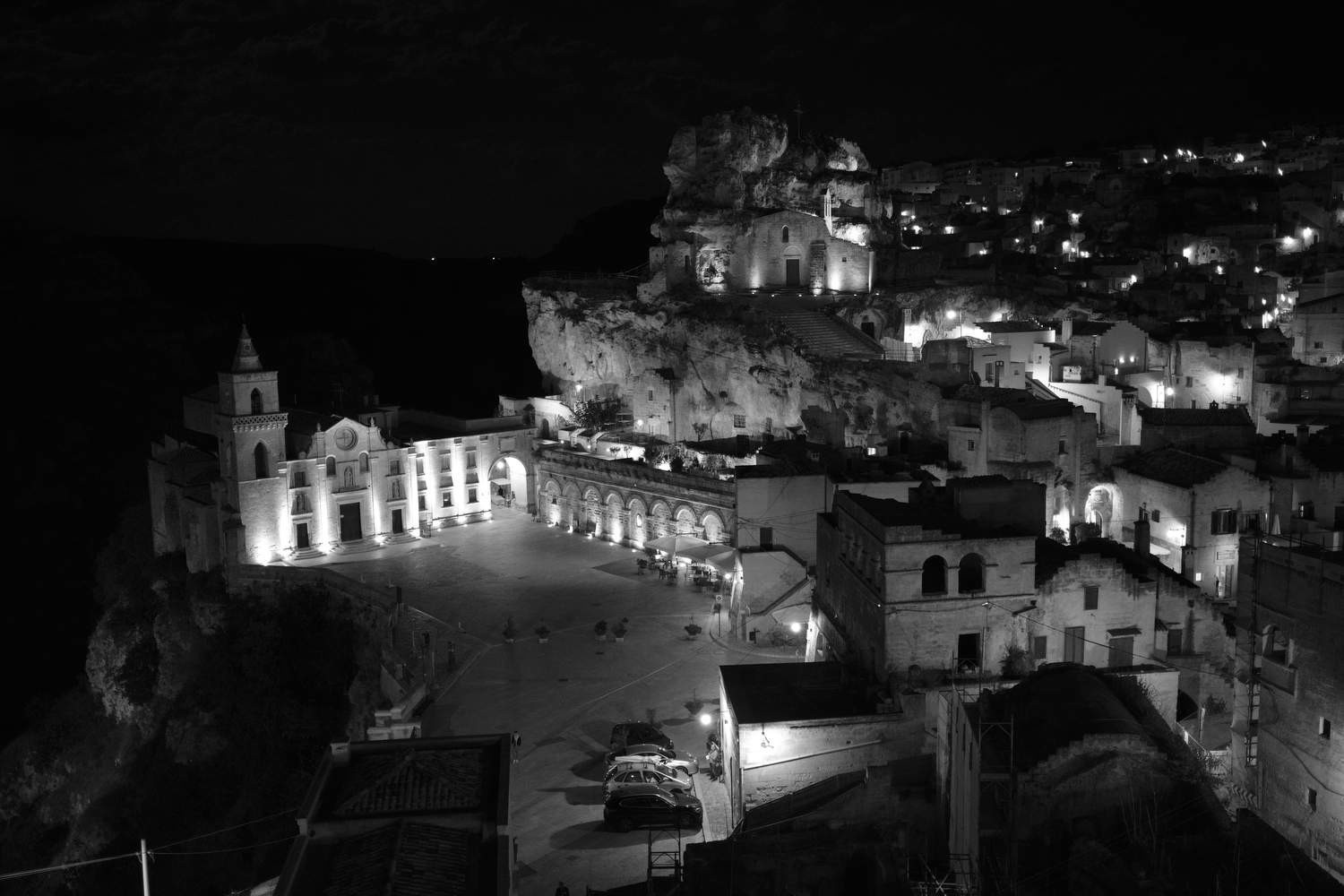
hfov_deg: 54.4
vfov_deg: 37.9
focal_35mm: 35
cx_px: 672
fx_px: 1307
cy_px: 448
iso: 1600
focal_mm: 23
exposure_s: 1/30
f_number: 2
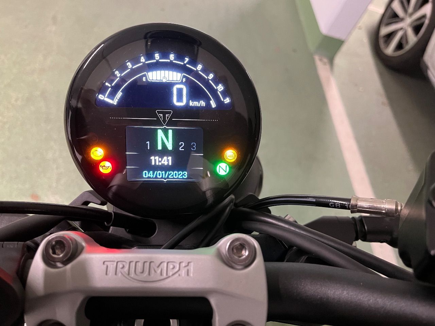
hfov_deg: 67.3
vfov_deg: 53.1
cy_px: 163
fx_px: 327
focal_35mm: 26
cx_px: 218
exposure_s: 1/50
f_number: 1.6
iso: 400
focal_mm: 5.1
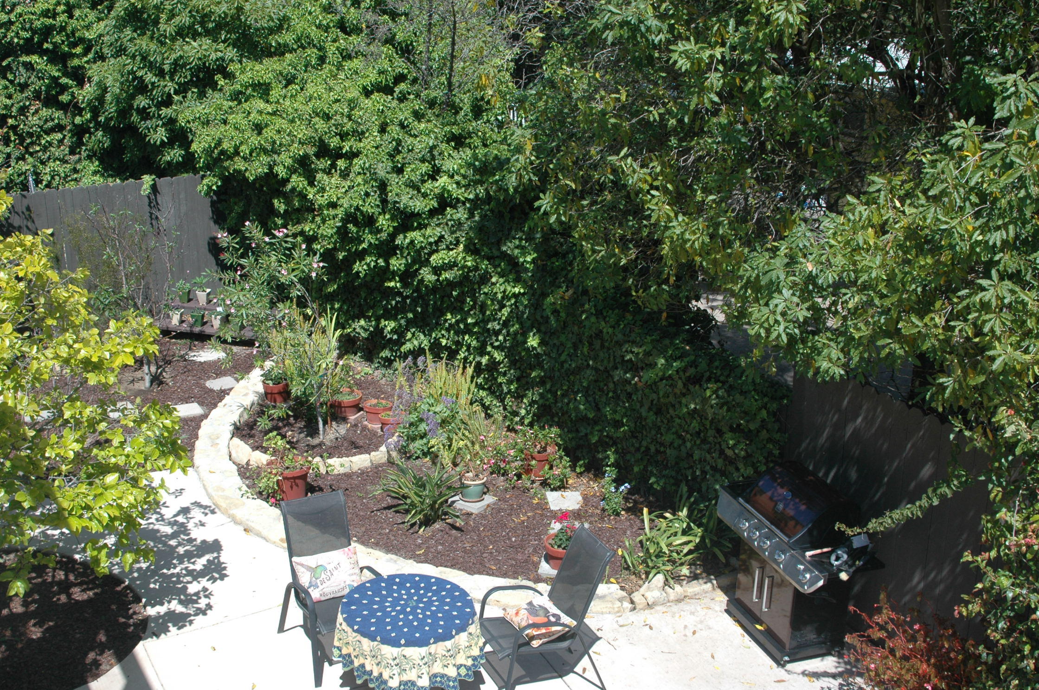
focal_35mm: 42
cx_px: 520
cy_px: 345
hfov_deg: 46.4
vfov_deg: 31.8
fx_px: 1211
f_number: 8
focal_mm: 28
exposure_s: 1/250
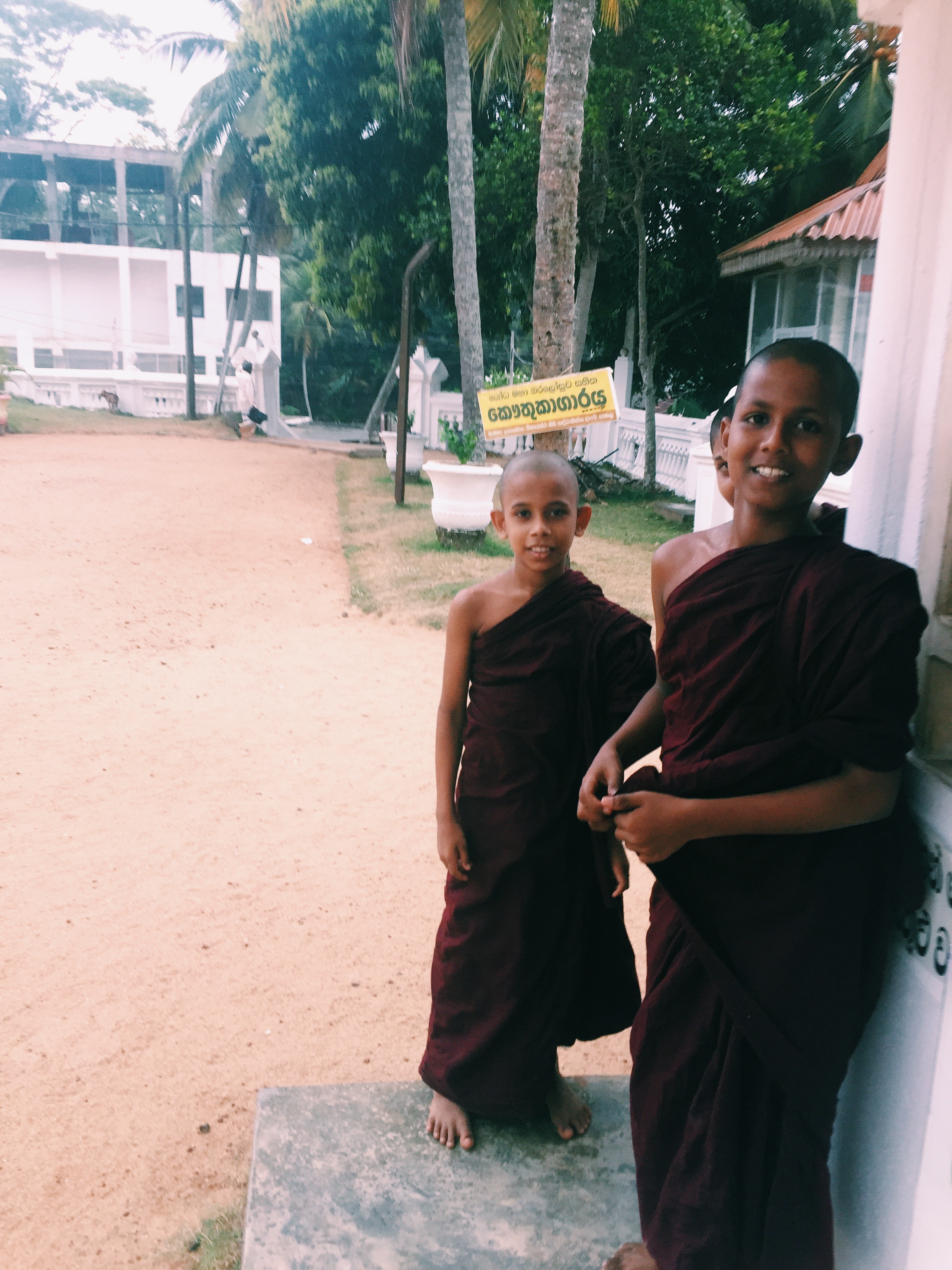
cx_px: 476
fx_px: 1063
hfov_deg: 48.2
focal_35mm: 29
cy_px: 635
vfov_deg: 61.7
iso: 50
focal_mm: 4.15
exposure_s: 1/100
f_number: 2.2
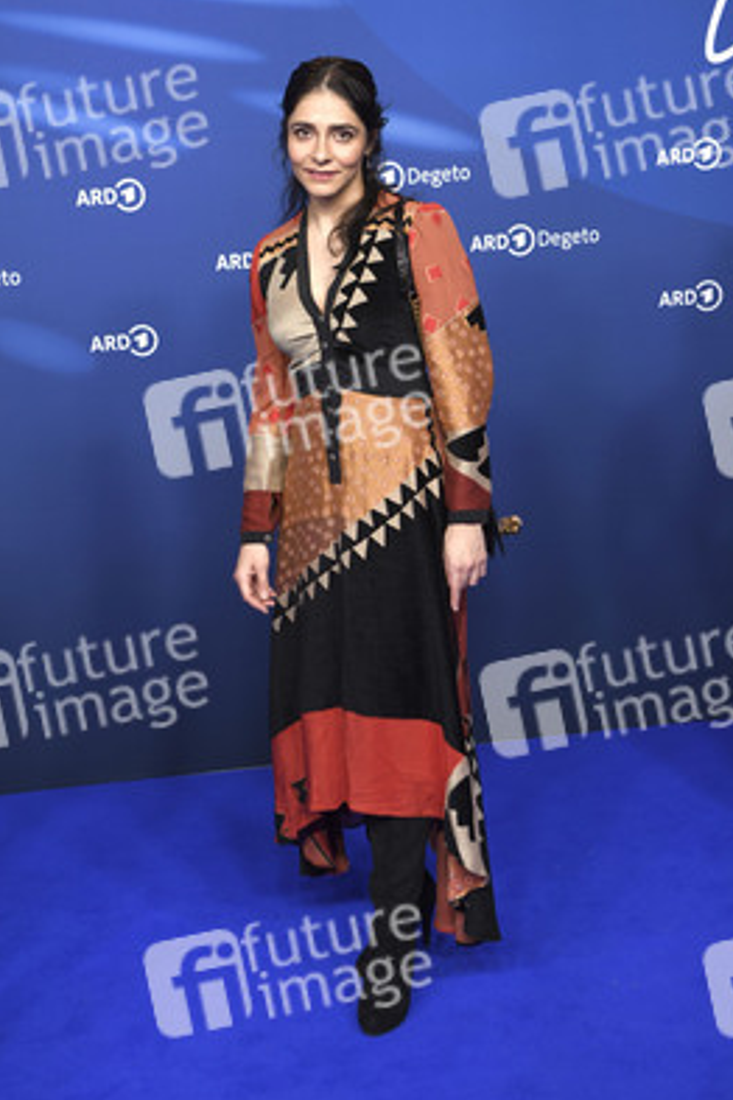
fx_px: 1802
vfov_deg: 33.9
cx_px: 369
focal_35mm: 59
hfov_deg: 23.0
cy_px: 551
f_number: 4
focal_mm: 58
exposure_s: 1/320
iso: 800
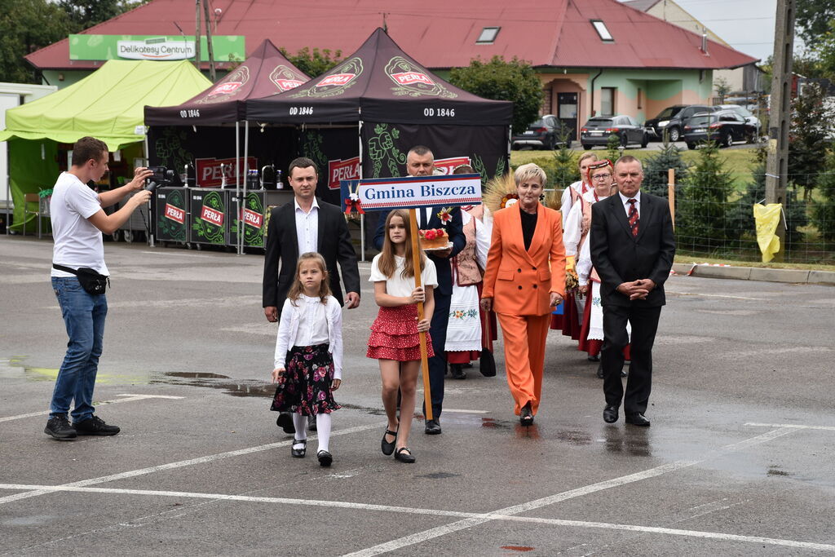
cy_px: 278
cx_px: 418
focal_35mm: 99
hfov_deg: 20.6
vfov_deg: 13.8
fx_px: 2296
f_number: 8
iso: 200
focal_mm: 66
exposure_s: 1/250
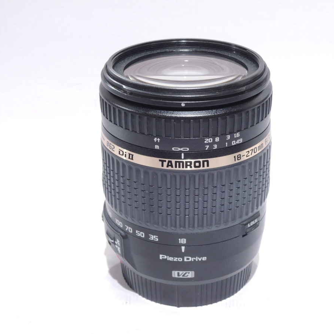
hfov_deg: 26.5
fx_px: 710
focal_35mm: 65
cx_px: 183
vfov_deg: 26.5
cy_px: 167
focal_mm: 9.9
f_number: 5
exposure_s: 1/40
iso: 400
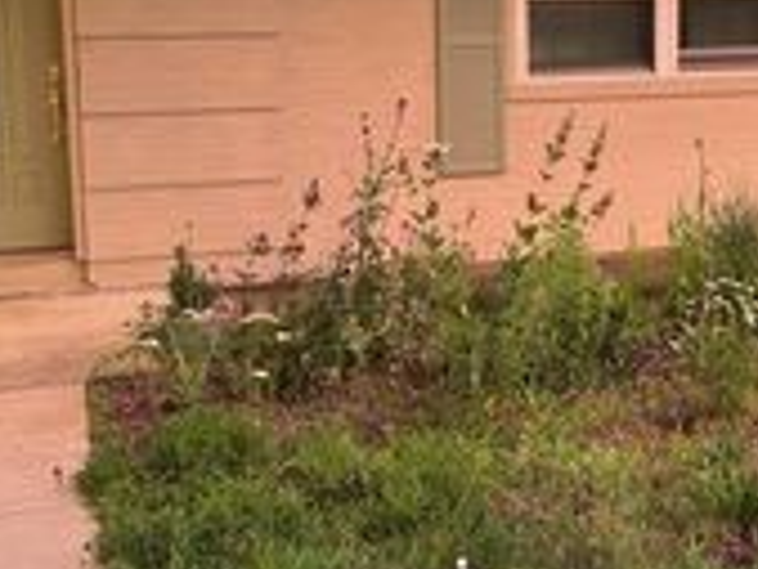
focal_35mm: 71
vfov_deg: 20.6
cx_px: 677
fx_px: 1556
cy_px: 155
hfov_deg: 26.5
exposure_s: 1/40
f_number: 1.78
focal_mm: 6.76
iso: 400
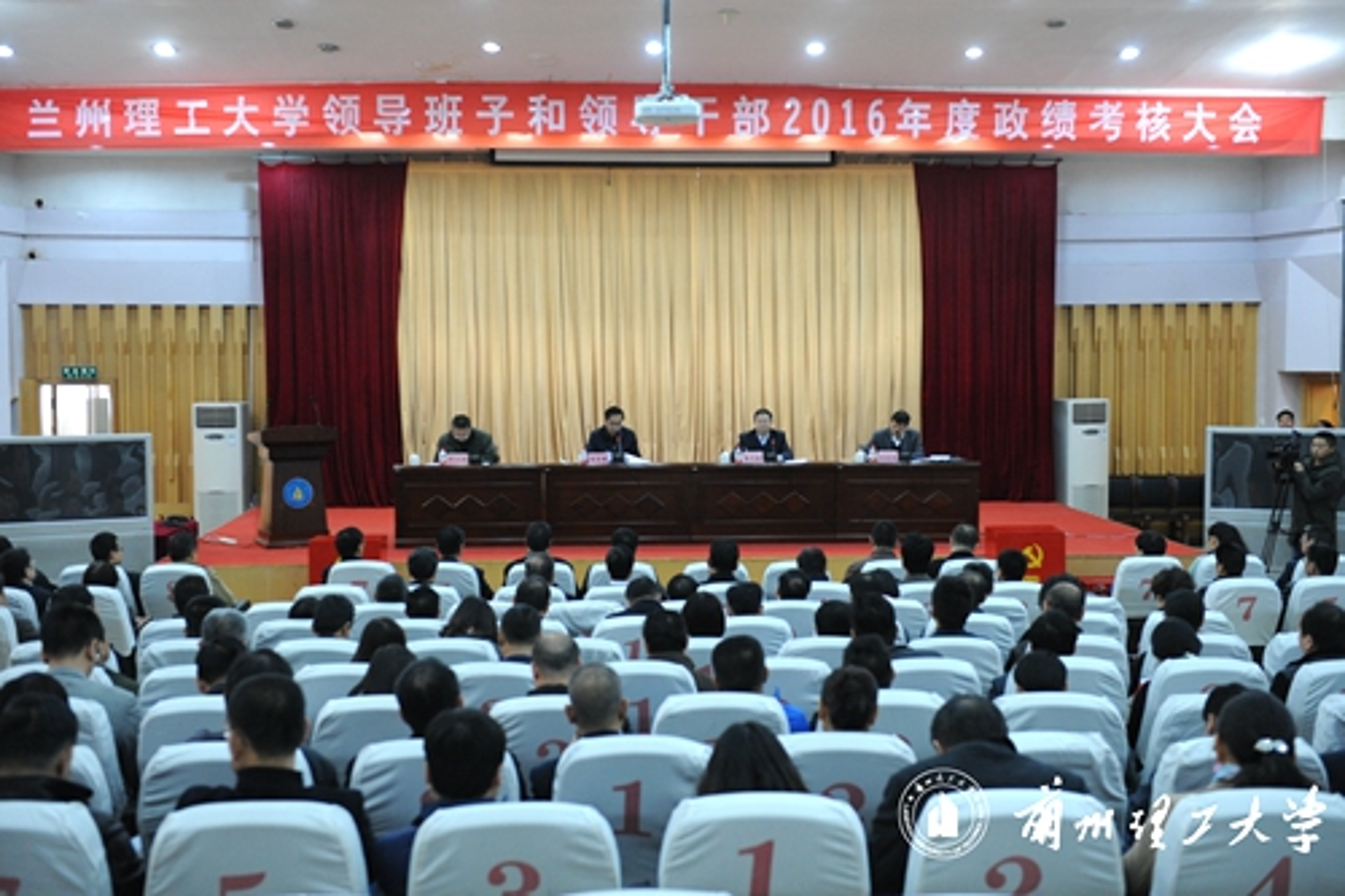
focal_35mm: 44
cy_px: 448
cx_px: 672
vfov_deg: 30.5
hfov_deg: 44.5
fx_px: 1643
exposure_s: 1/50
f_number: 3.2
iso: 3200
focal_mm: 44
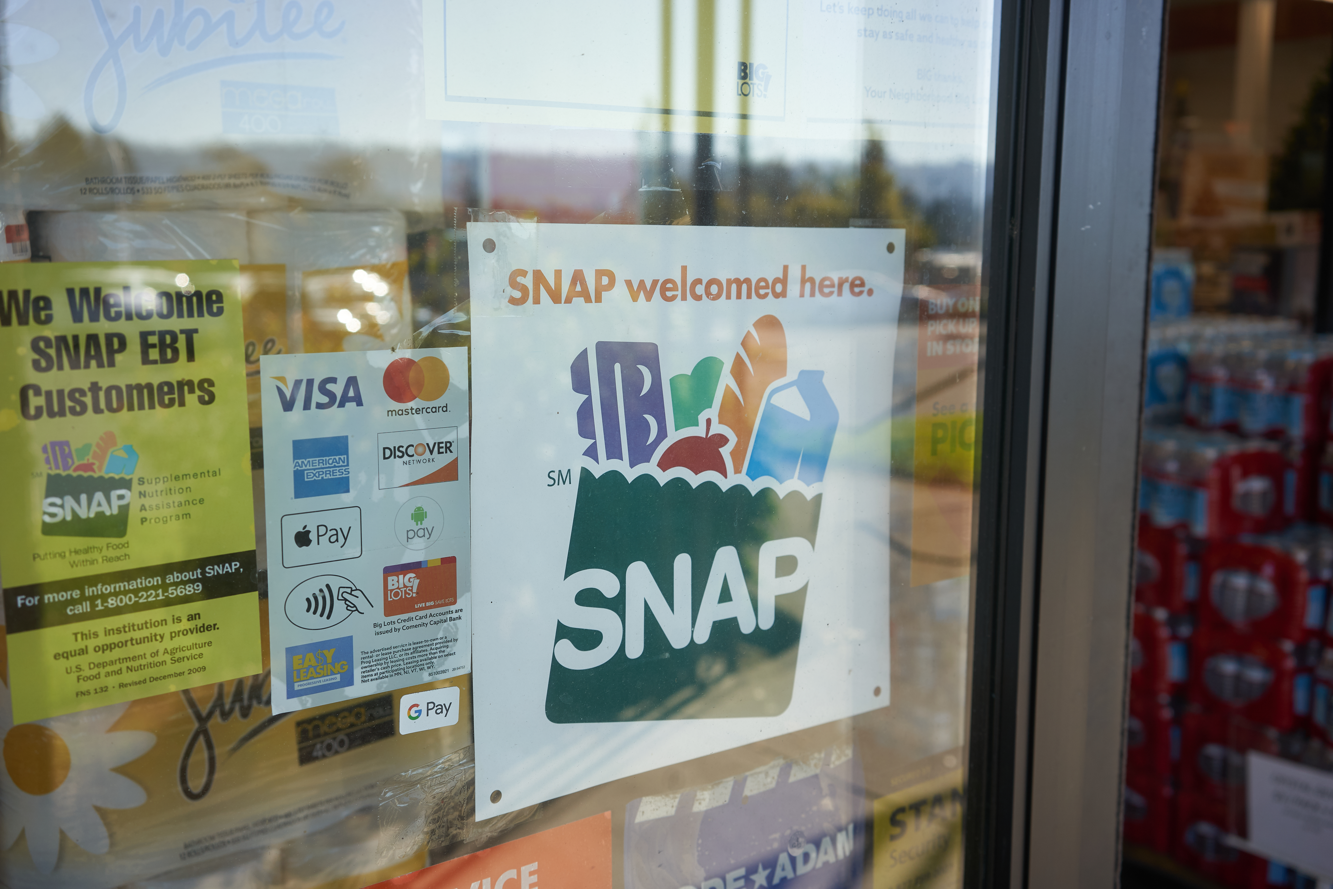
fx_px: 1296
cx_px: 666
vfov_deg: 37.9
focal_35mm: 35
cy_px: 444
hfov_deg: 54.4
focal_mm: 35
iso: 100
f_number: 5.6
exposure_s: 1/125
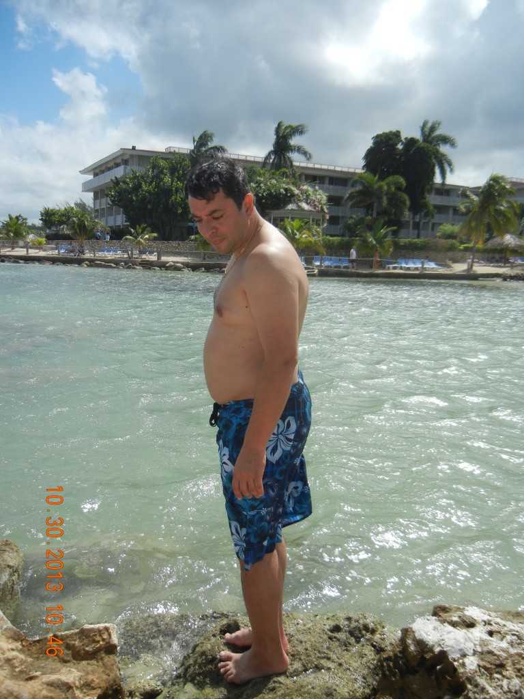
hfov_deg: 46.8
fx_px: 606
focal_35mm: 30
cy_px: 350
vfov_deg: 60.0
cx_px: 262
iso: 160
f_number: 7
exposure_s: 1/585
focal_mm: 5.4
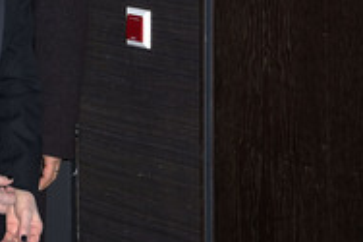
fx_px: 2055
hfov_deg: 10.0
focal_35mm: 204
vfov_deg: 6.7
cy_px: 41
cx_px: -45
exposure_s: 1/250
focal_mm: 85
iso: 1000
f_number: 5.6
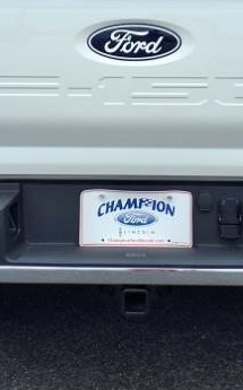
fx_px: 903
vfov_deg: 24.0
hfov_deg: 15.3
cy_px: 70
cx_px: 119
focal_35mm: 85
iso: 40
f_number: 1.9
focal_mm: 3.58
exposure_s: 1/2000
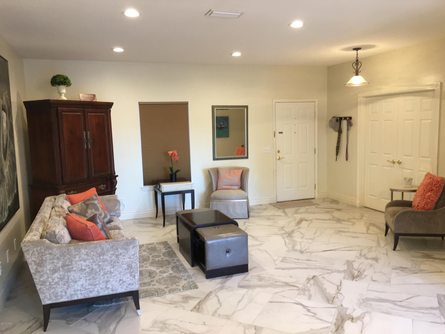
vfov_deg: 48.2
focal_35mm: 29
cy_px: 167
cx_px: 222
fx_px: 373
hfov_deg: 61.7
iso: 100
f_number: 2.2
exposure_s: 1/30
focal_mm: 4.15
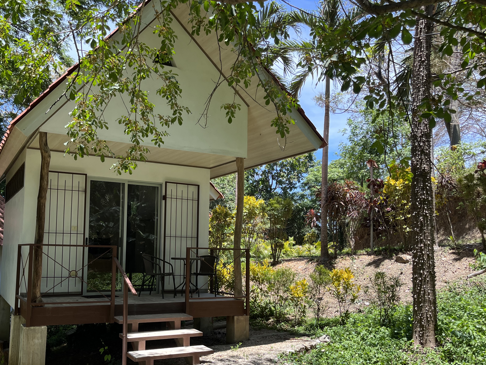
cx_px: 198
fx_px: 463
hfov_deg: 55.0
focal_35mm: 33
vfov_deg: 42.8
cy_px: 213
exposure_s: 1/787
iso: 50
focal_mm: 5.1
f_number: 1.6
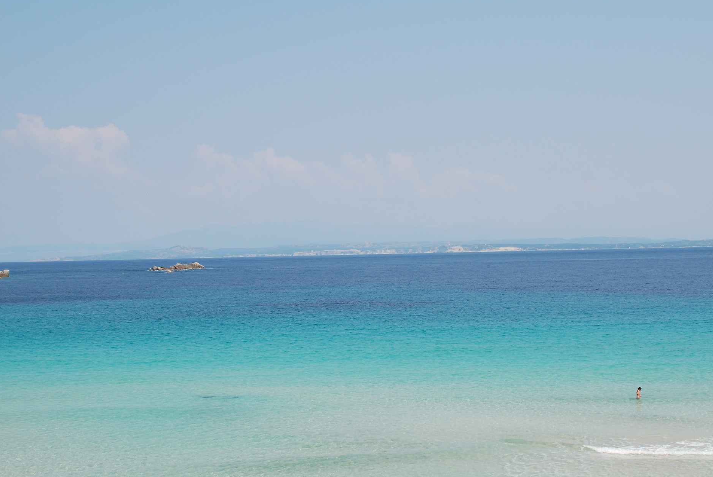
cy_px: 211
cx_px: 426
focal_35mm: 50
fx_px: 991
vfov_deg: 27.0
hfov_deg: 39.4
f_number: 8
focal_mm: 26
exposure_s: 1/250
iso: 100
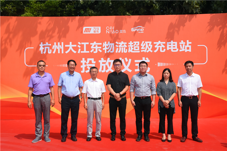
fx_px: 284
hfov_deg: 43.6
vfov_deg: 29.9
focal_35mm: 45
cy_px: 76
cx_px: 114
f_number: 14
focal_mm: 30
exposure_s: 1/1250
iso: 800
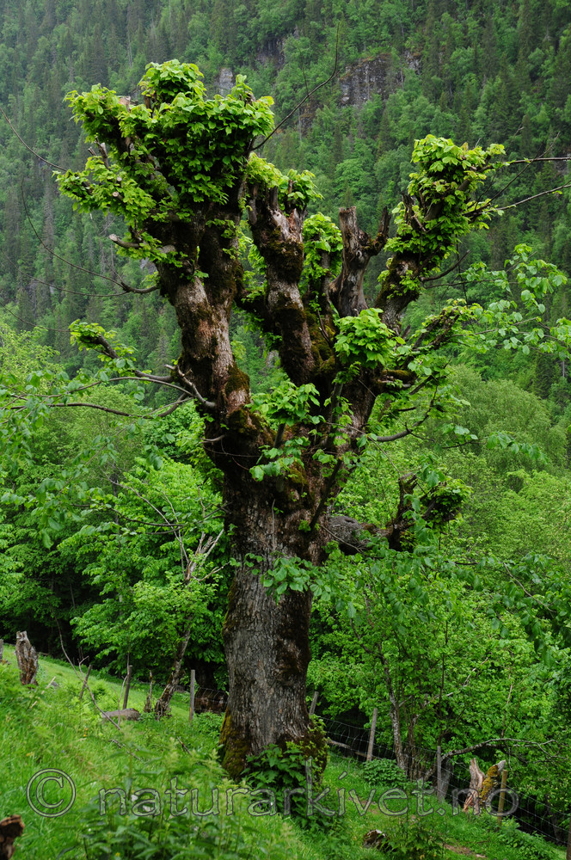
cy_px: 430
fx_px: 1431
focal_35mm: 60
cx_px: 286
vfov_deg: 33.4
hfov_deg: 22.6
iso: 400
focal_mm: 40
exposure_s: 1/200
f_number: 7.1
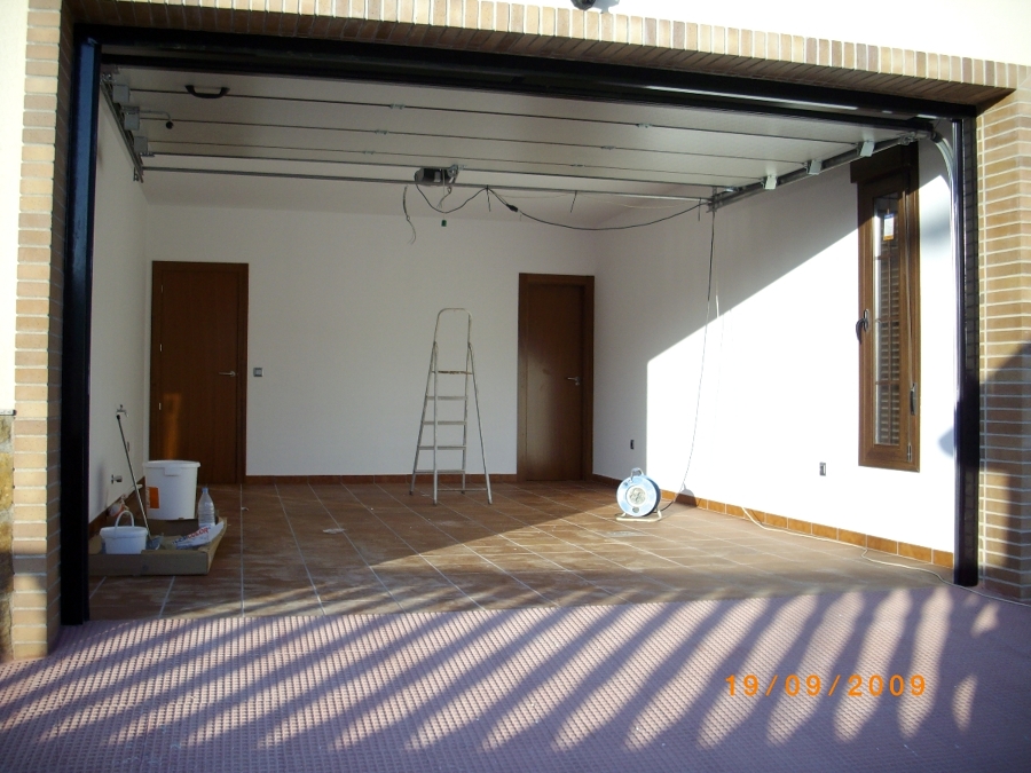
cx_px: 516
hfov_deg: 50.1
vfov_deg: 38.7
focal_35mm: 37
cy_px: 386
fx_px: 1102
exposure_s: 1/250
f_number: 2.8
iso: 80
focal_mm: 6.2
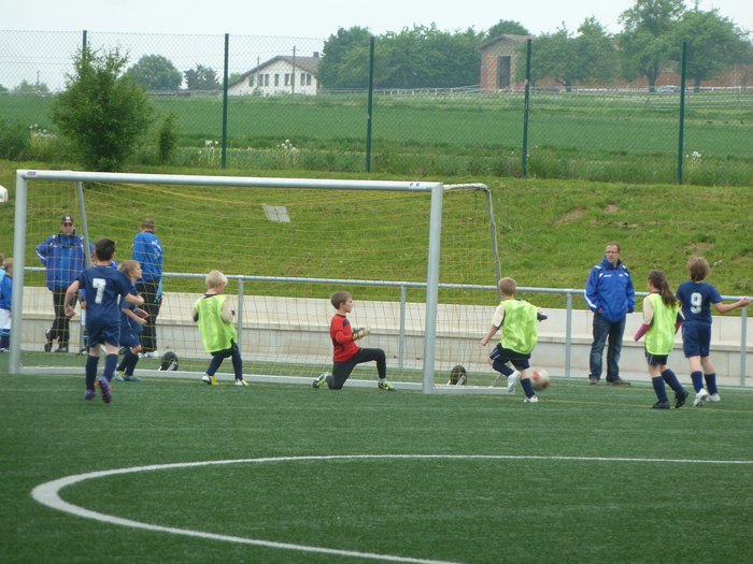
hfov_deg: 6.6
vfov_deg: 5.0
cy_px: 282
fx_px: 6526
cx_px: 376
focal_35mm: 300
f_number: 4.9
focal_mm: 49.2
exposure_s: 1/125
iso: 100
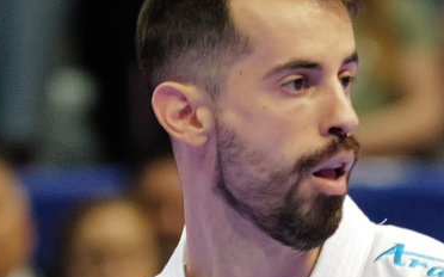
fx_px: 14391
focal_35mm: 1190
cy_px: 626
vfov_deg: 1.1
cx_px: 676
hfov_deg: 1.8
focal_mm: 174
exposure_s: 1/1000
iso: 2500
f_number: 2.8
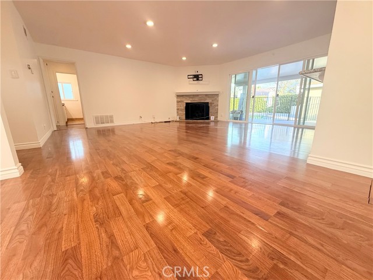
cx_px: 186
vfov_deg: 85.7
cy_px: 140
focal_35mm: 14
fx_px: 151
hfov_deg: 102.1
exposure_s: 1/120
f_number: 2.2
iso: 160
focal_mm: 2.22
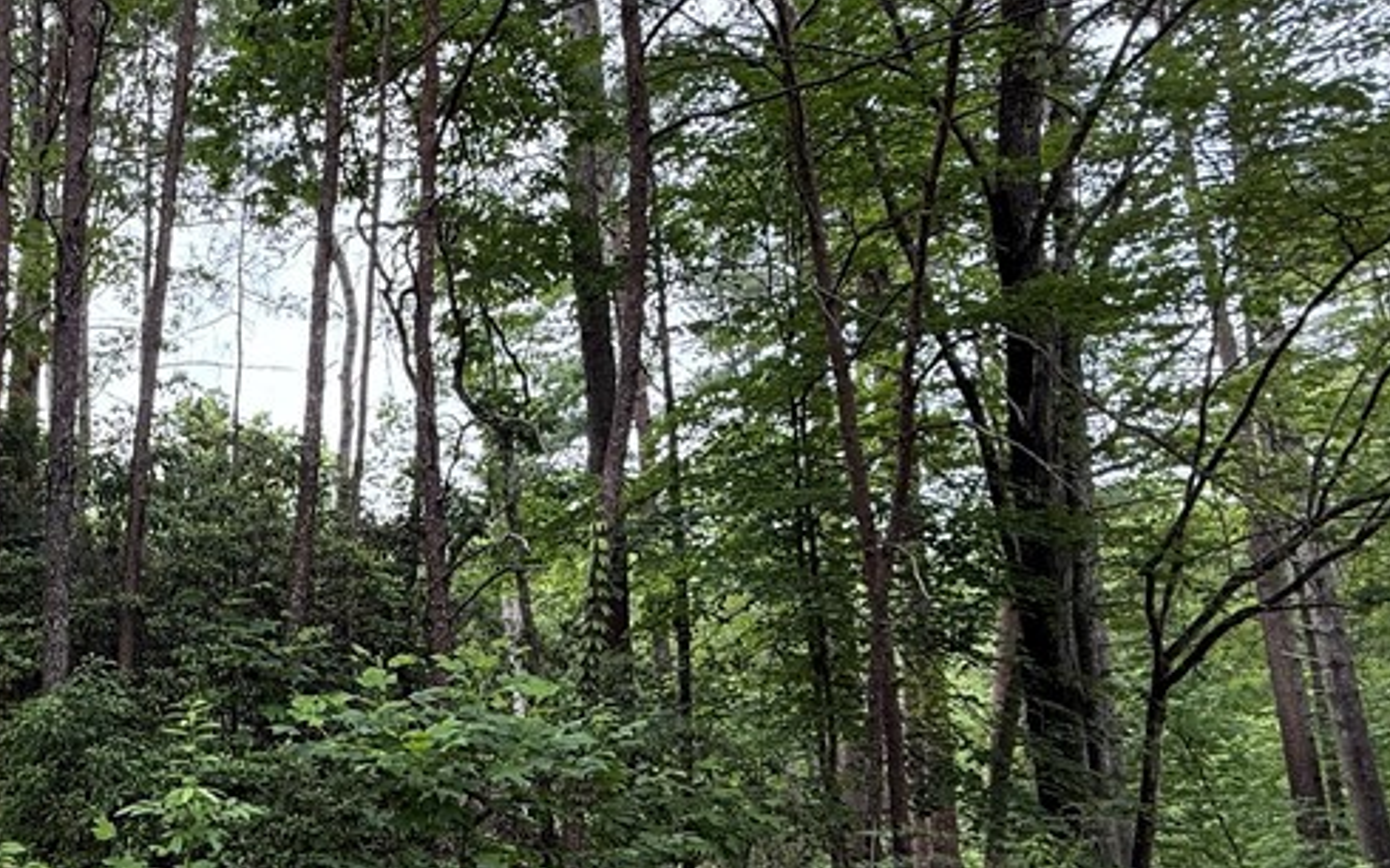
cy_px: 533
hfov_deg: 53.6
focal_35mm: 31
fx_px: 1174
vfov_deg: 40.3
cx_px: 139
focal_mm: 2.22
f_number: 2.2
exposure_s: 1/143
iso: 64
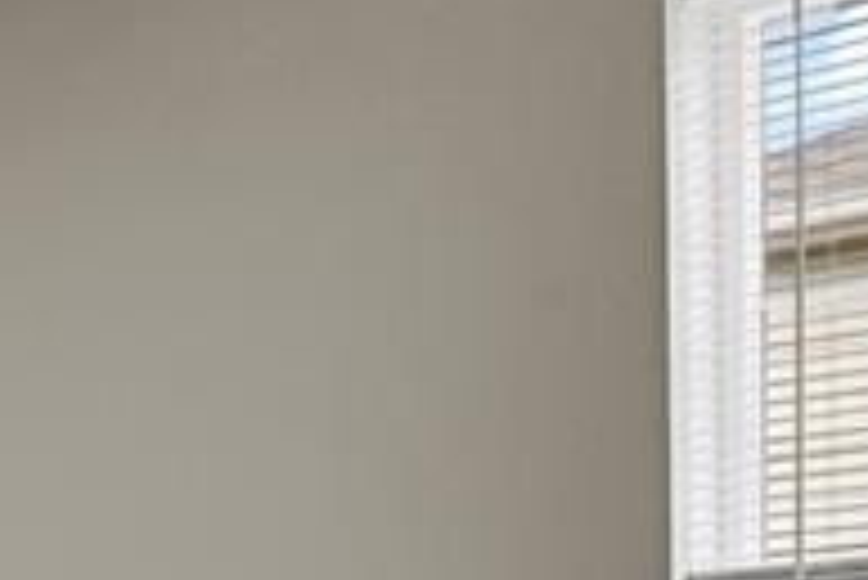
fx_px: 2172
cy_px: 872
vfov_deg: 14.2
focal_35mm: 90
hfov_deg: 19.6
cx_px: -441
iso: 250
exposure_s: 1
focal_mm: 17
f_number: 8
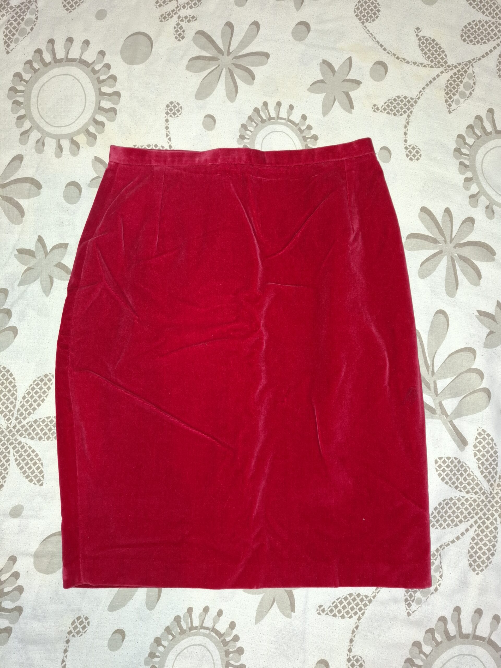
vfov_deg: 73.9
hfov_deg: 58.9
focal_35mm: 23
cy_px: 334
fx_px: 444
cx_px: 250
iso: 250
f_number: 1.8
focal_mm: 5.54
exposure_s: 1/33
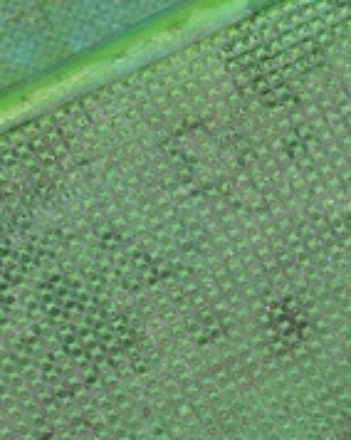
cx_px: 460
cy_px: 578
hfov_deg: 12.2
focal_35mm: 122
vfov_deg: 15.0
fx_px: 1587
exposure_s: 1/1597
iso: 50
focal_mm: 5.7
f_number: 1.5
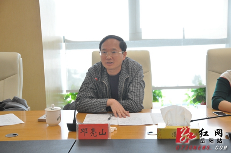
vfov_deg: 18.2
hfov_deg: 27.0
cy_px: 76
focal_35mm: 75
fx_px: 481
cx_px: 116
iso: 1000
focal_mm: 50
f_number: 5
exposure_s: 1/100
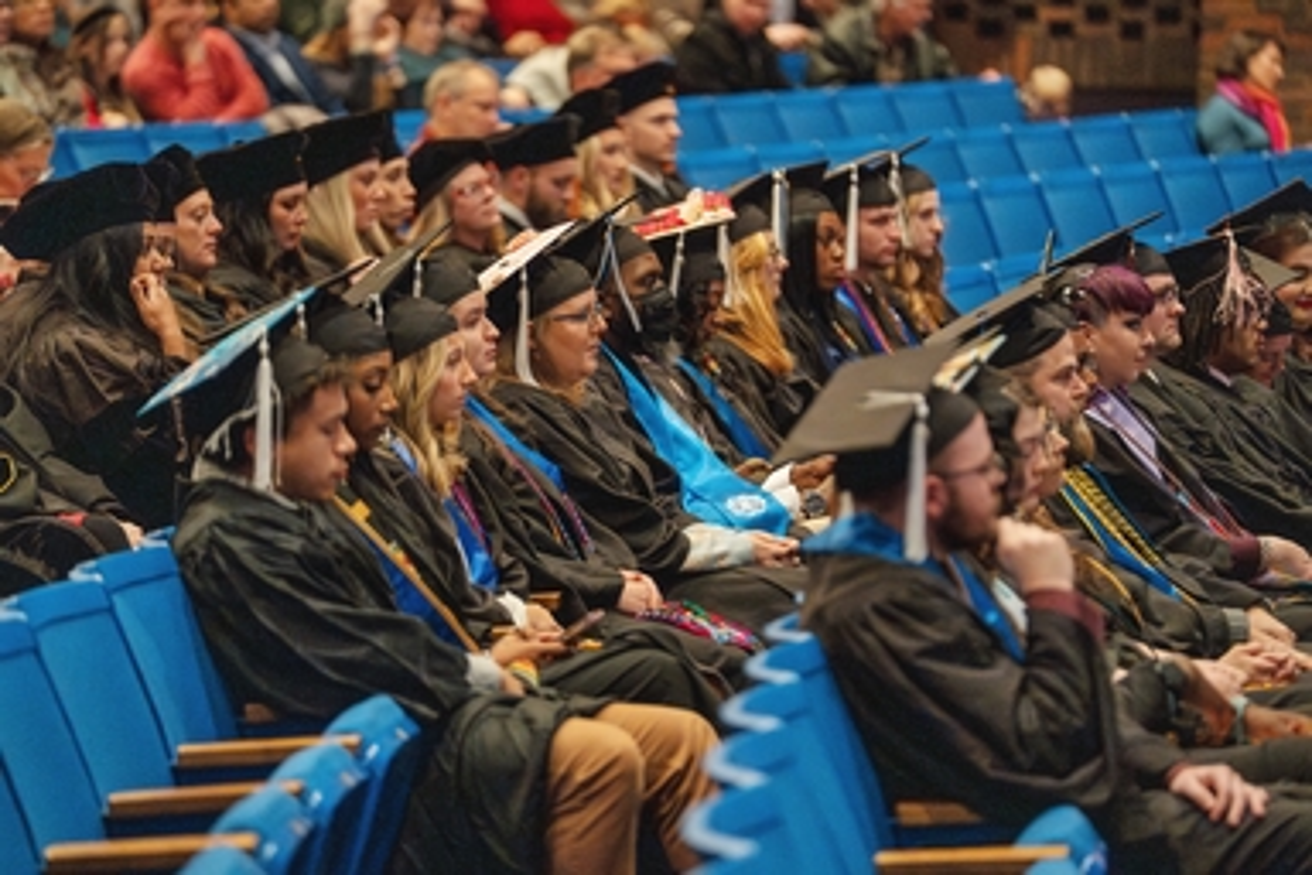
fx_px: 6195
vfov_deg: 8.1
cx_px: 656
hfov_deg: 12.1
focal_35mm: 170
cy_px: 438
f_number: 2.8
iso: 6400
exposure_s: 1/60
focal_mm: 170
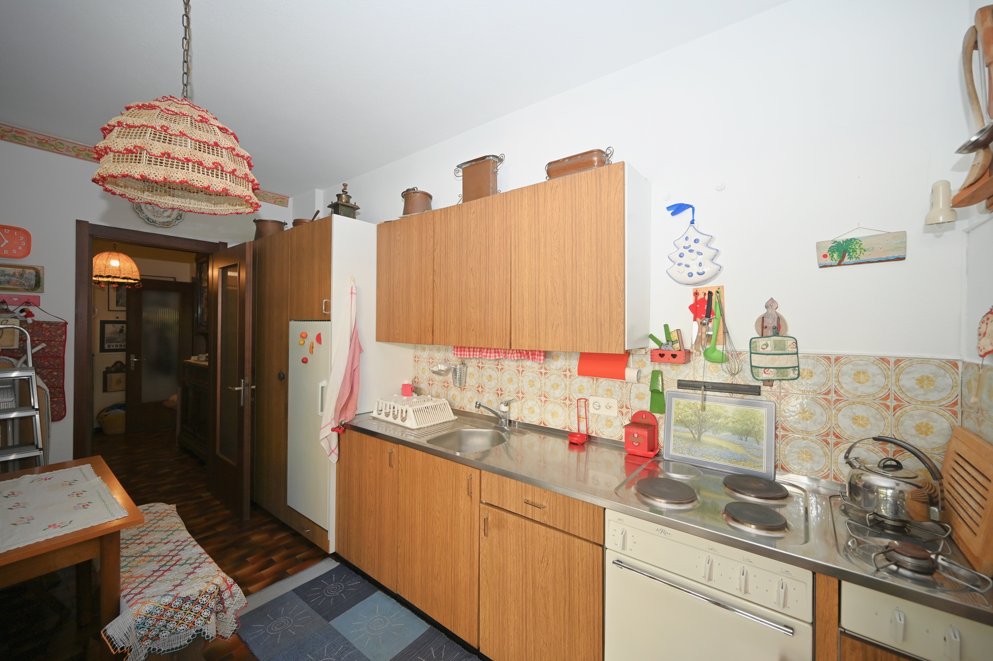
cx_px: 496
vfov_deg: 81.1
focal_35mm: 14
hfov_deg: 104.3
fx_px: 386
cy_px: 330
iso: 400
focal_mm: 14
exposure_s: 1/60
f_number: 4
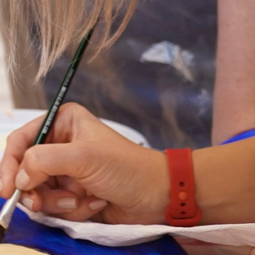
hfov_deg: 6.1
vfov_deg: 6.2
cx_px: -311
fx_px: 2325
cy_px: -102
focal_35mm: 279
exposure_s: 1/60
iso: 400
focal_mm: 40
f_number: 2.8
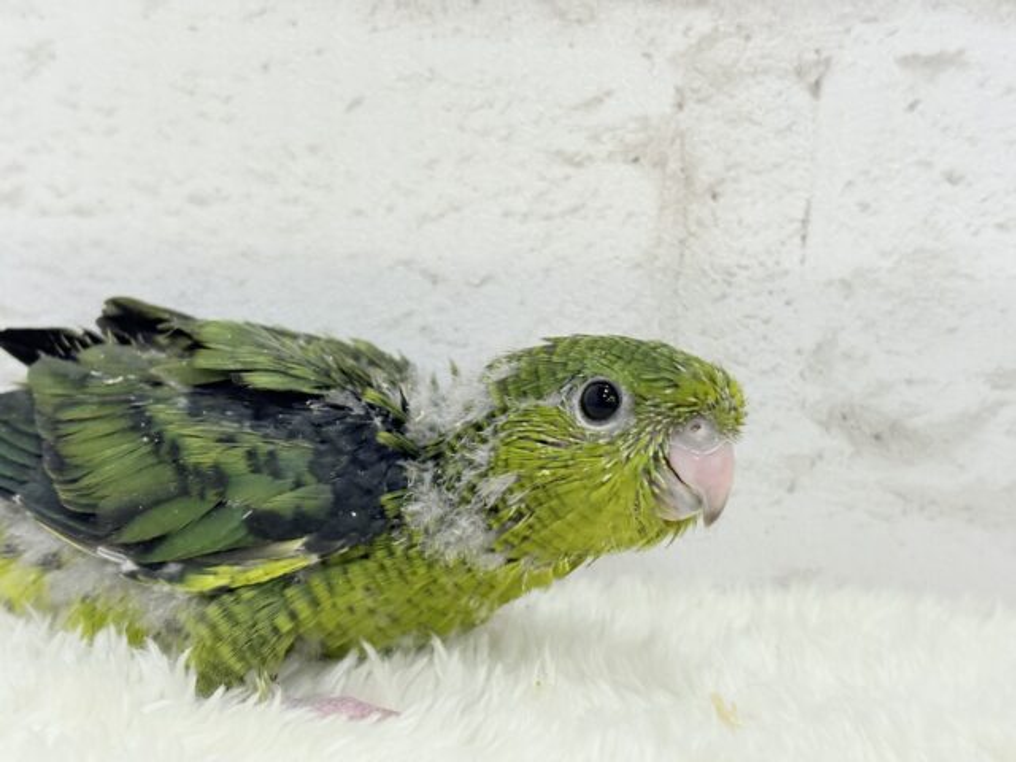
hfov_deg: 36.8
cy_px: 381
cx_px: 508
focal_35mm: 52
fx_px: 1526
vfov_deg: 28.0
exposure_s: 1/100
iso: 125
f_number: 1.6
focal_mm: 5.96
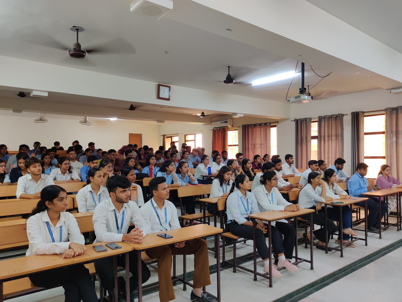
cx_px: 201
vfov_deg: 51.4
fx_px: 314
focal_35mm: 27
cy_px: 151
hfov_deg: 65.3
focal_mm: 4.75
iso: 320
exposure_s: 1/33
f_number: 1.75
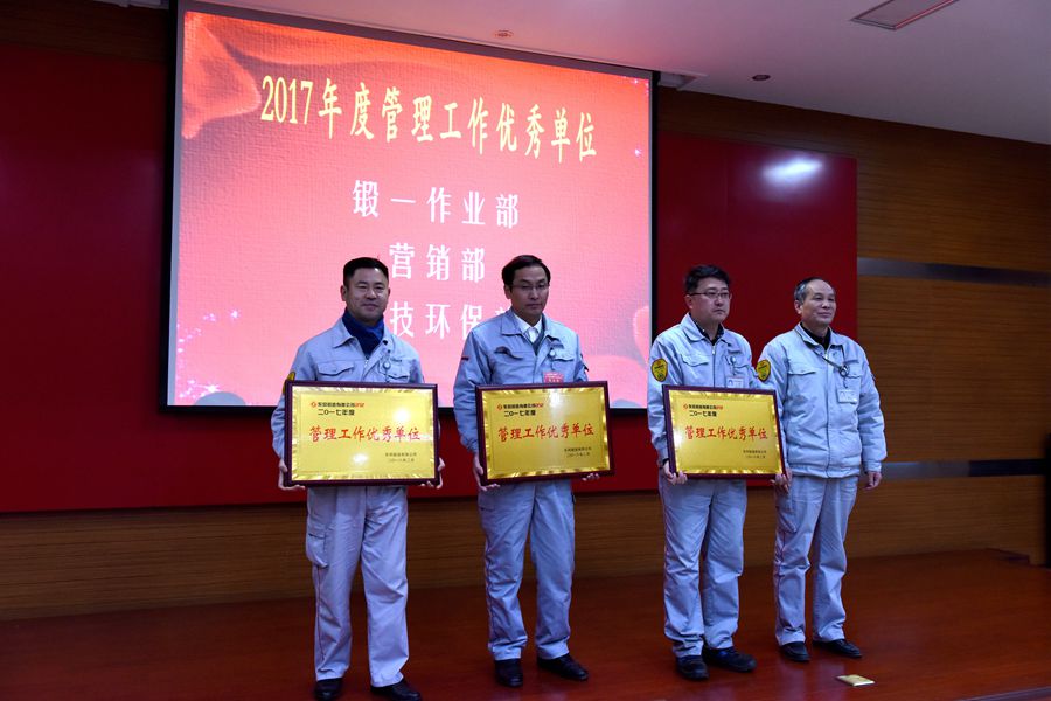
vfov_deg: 41.1
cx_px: 526
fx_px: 934
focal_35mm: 32
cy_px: 350
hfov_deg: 58.7
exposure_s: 1/125
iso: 1250
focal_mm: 32
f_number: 5.6
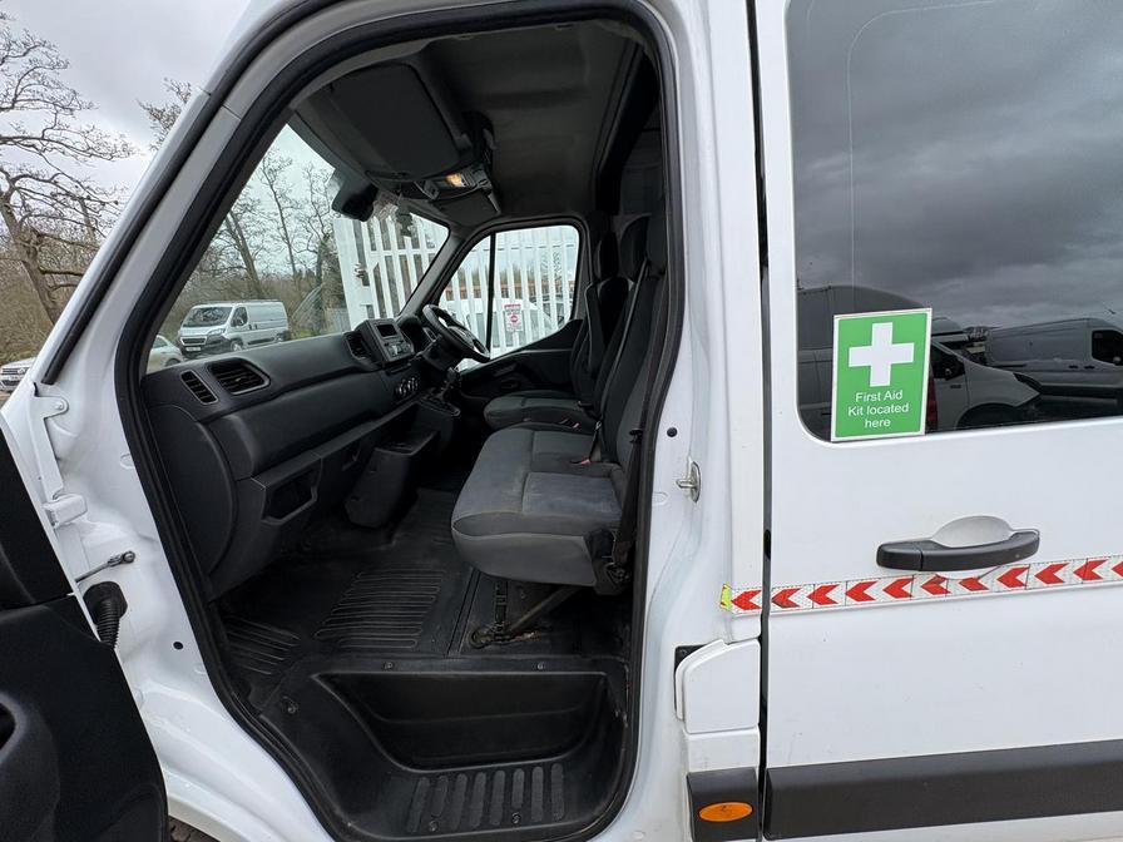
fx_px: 454
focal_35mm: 14
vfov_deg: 85.7
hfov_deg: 102.1
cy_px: 421
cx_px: 562
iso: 40
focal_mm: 2.22
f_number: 2.2
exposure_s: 1/322
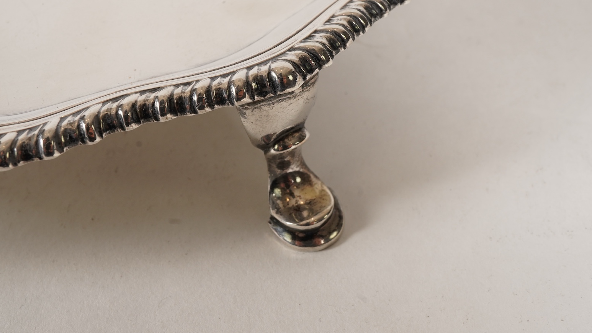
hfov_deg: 42.9
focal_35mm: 48
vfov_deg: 24.9
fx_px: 754
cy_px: 143
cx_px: 300
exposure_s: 1/125
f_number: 22
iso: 400
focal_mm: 30
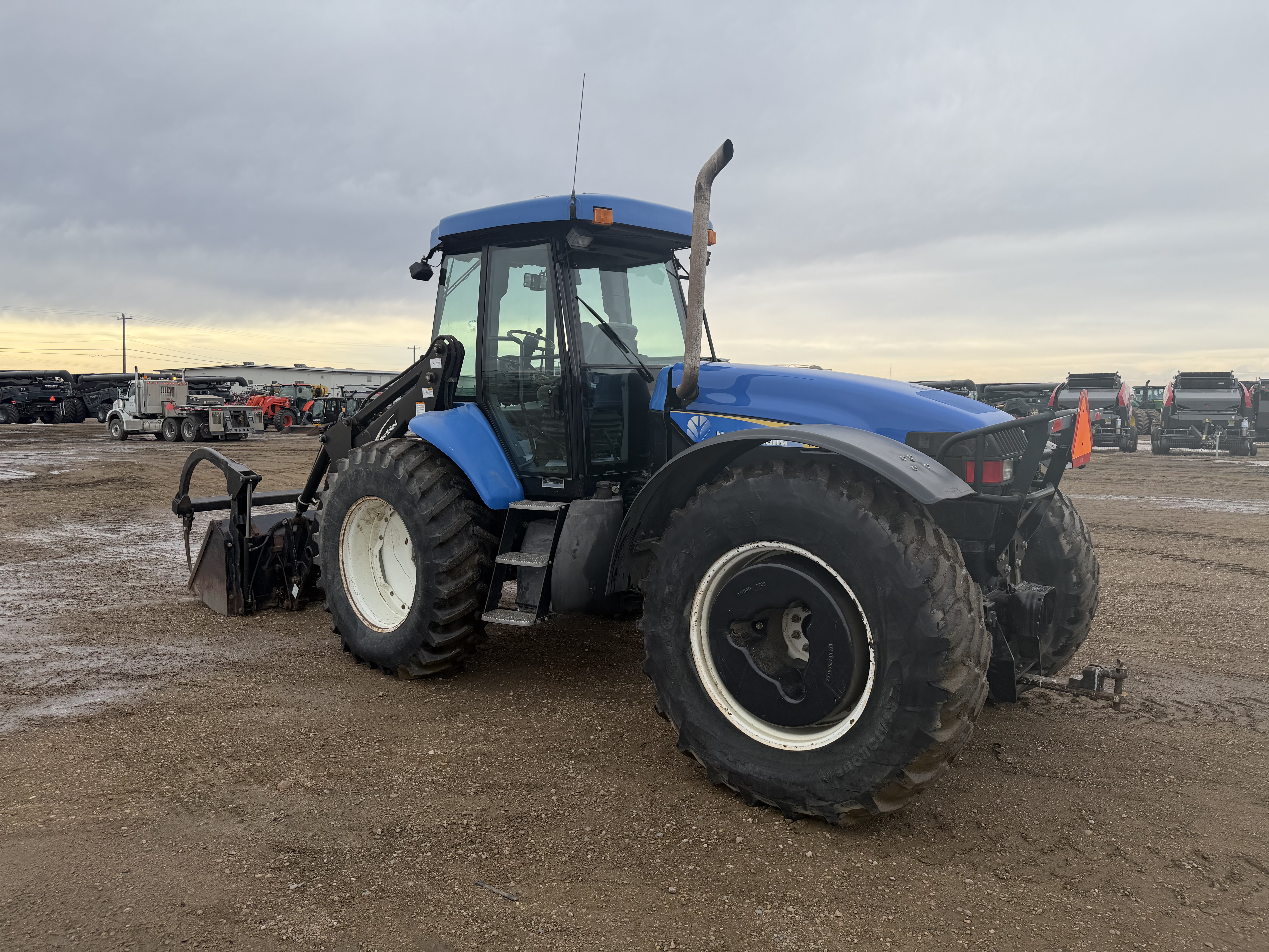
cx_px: 634
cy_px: 476
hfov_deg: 71.6
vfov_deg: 56.8
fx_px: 880
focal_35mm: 24
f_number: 1.78
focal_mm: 6.76
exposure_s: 1/1553
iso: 80
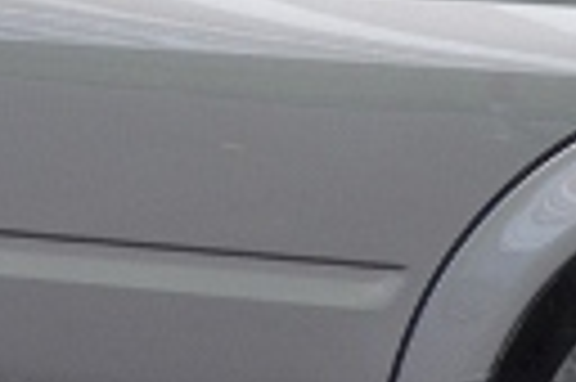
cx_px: -128
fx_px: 3643
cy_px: -362
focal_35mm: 228
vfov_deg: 5.9
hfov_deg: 8.9
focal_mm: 22
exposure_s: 1/80
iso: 400
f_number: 4.5
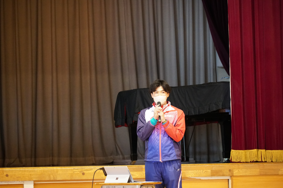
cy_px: 94
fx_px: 1592
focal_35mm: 202
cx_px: 142
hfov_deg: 10.2
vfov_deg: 6.8
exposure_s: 1/20
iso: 6400
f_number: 5.6
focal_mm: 135
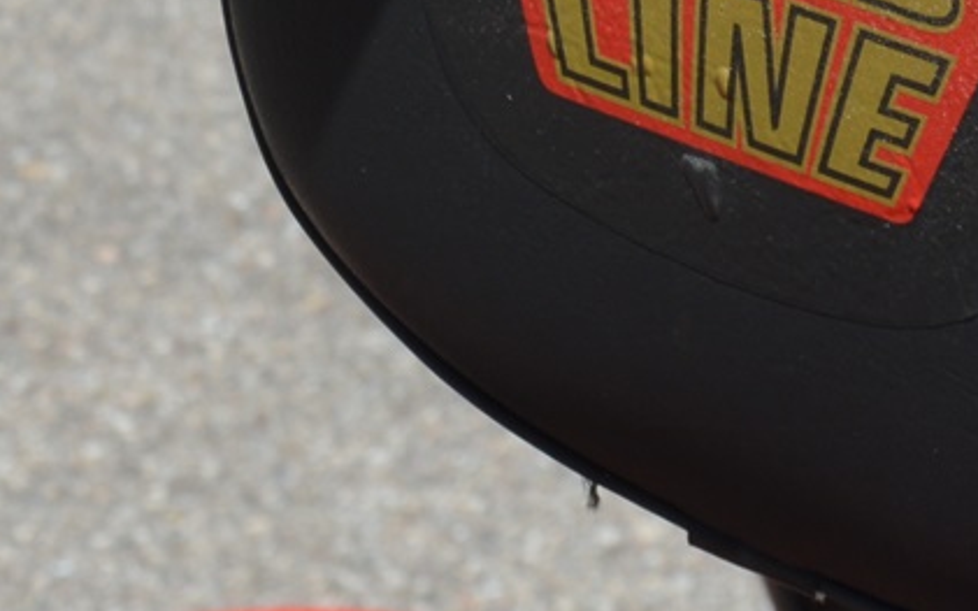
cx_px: -146
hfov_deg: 8.2
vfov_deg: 5.1
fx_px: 6769
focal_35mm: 254
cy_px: -273
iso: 160
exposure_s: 1/250
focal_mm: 28
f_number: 8
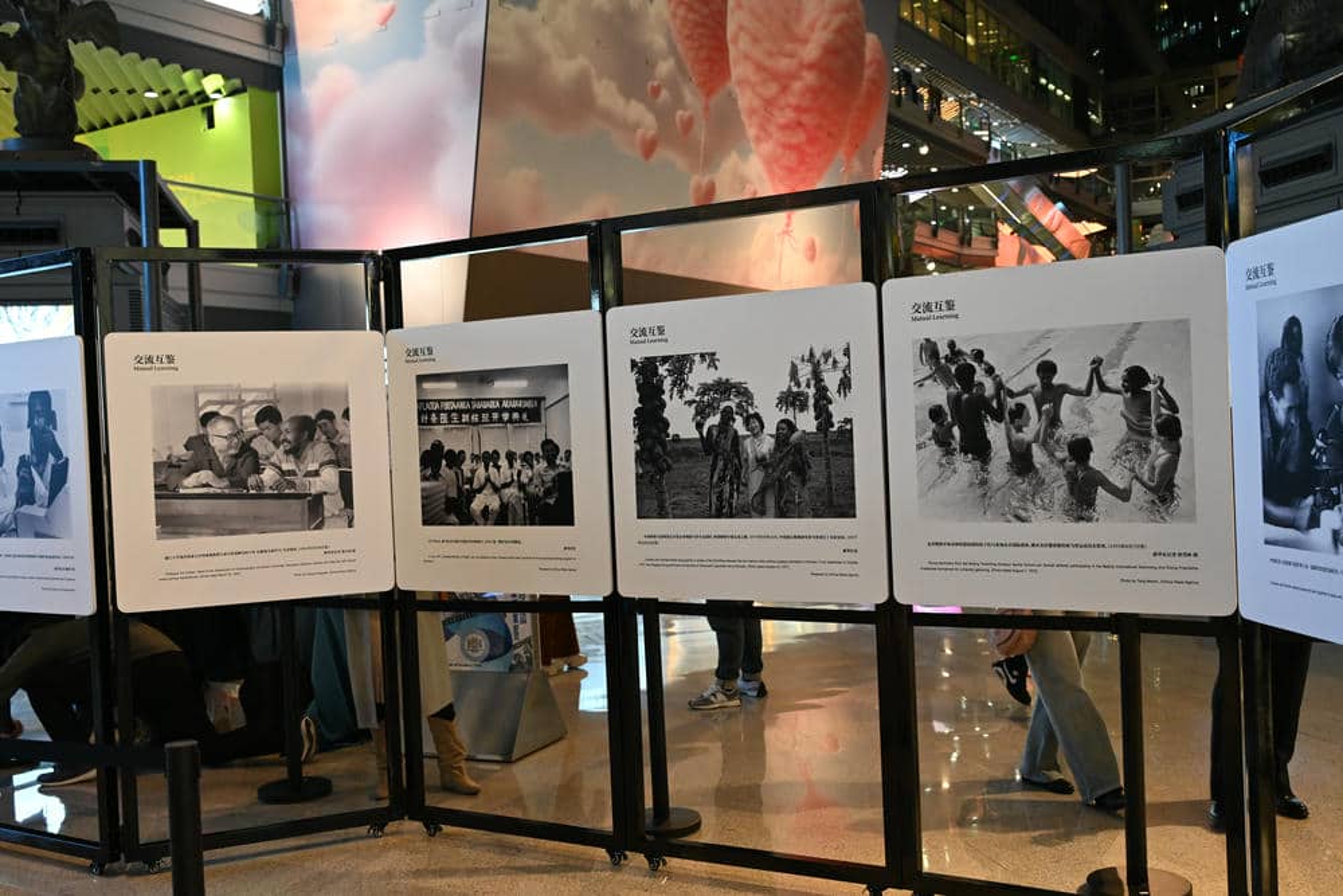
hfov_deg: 55.1
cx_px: 672
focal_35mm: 34
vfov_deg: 38.4
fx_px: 1287
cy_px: 448
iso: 2500
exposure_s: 1/125
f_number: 4
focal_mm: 34.5
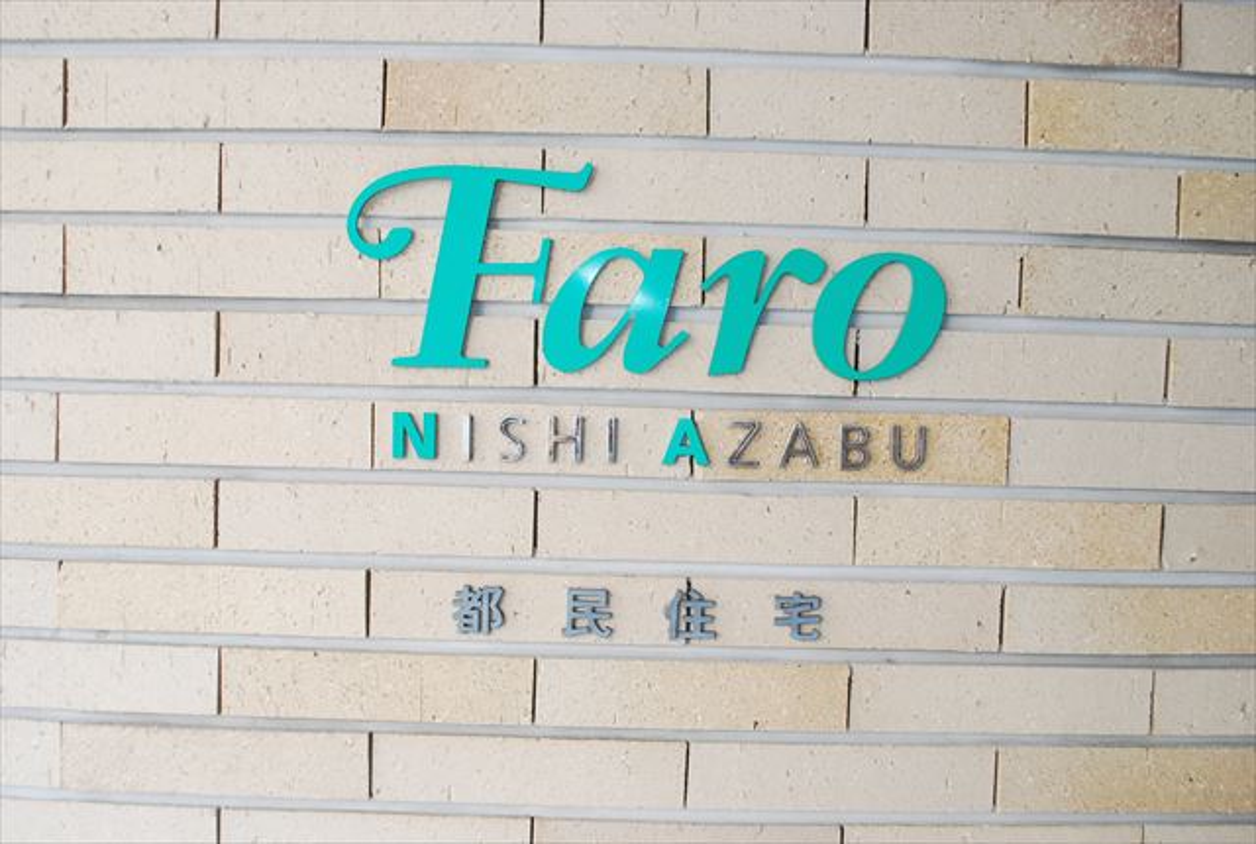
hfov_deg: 53.0
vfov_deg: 37.1
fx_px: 1259
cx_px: 628
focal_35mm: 36
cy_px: 422
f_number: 5
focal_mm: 24
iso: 800
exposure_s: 1/80
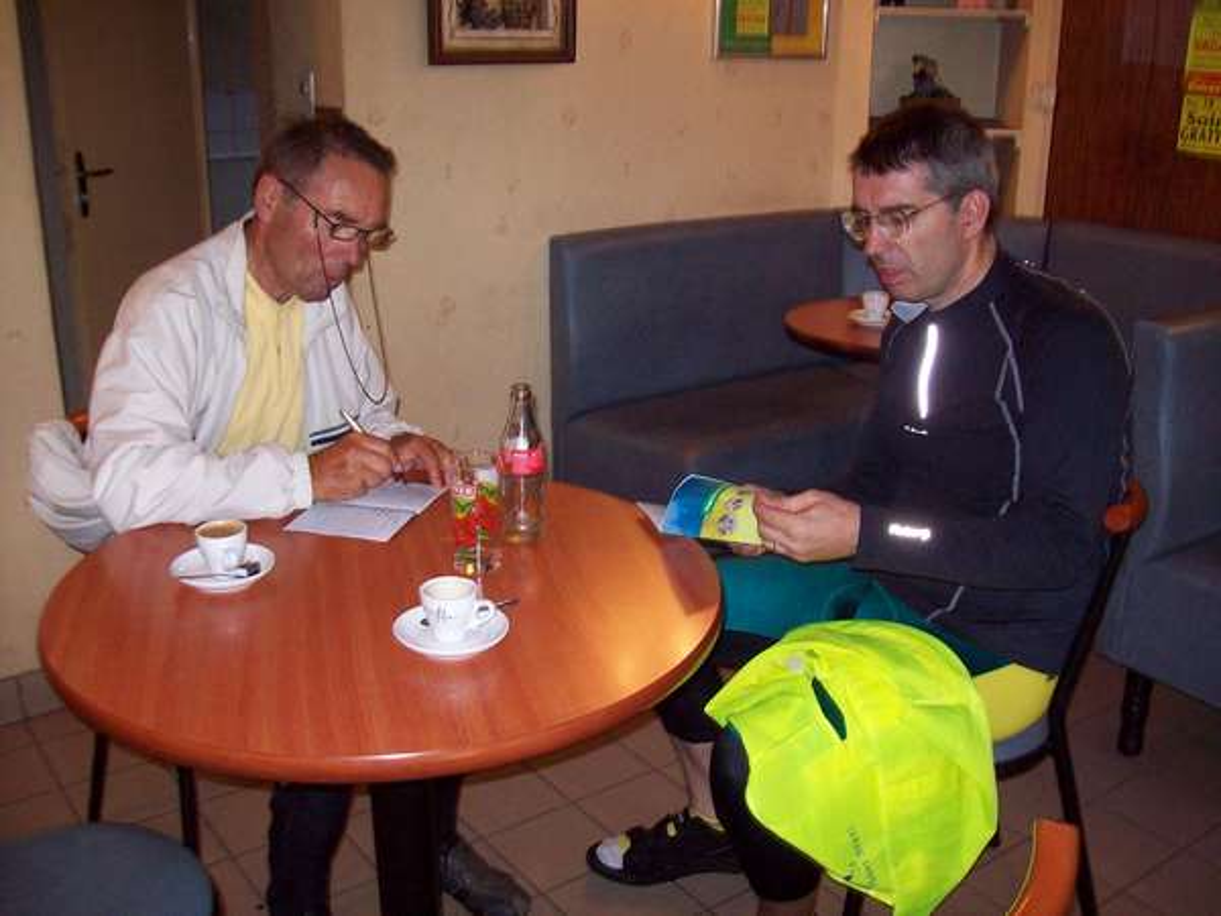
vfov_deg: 39.7
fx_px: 1270
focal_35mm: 36
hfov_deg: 51.4
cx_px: 610
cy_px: 458
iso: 200
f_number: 2.7
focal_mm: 6
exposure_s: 1/64
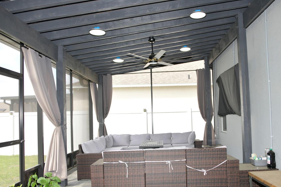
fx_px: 273
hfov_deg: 54.3
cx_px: 160
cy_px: 105
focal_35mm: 35
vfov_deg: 37.8
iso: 64
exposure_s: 1/80
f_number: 3.5
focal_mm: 28
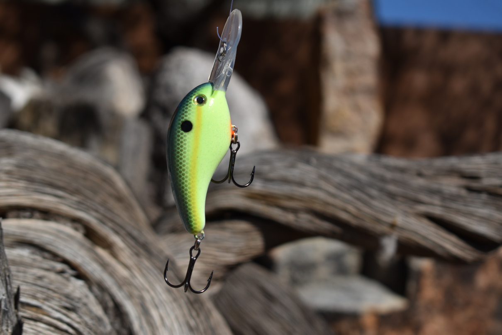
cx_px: 251
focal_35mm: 82
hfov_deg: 24.6
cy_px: 168
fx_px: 1150
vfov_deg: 16.6
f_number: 5.6
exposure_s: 1/1000
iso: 100
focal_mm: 55
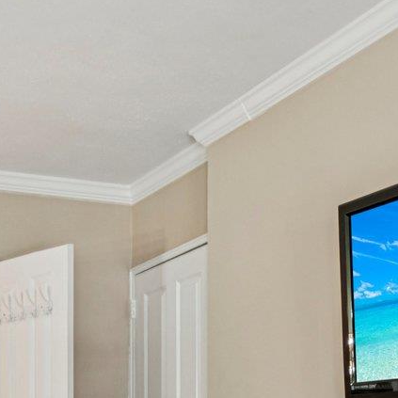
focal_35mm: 70
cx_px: 39
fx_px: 911
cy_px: 501
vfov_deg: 22.4
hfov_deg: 24.0
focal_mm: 17
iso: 250
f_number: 8
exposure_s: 1/4
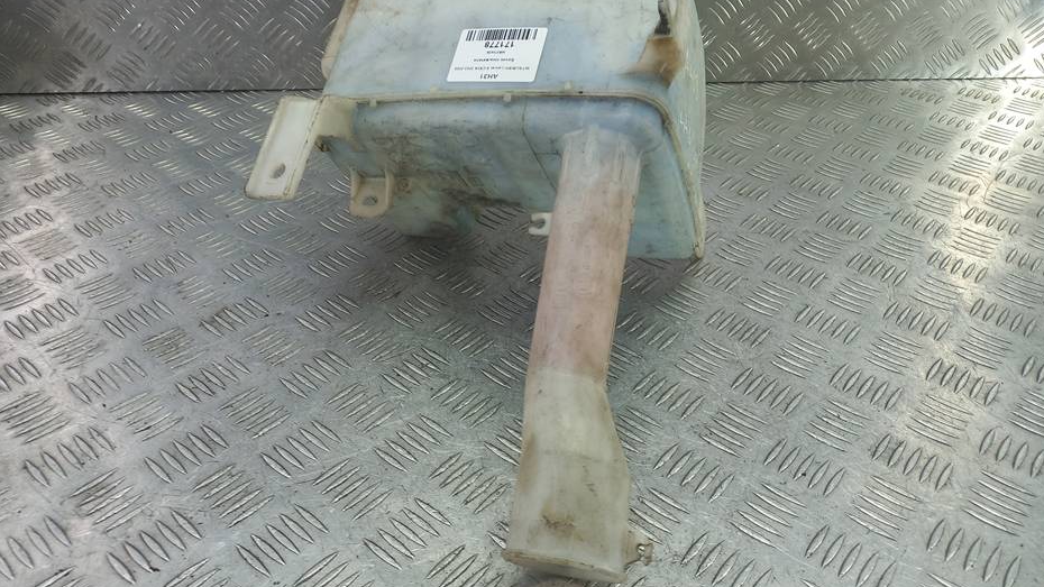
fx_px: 830
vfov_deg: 38.7
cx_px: 520
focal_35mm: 30
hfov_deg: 64.3
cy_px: 223
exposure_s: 1/50
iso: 50
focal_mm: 4.6
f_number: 1.8
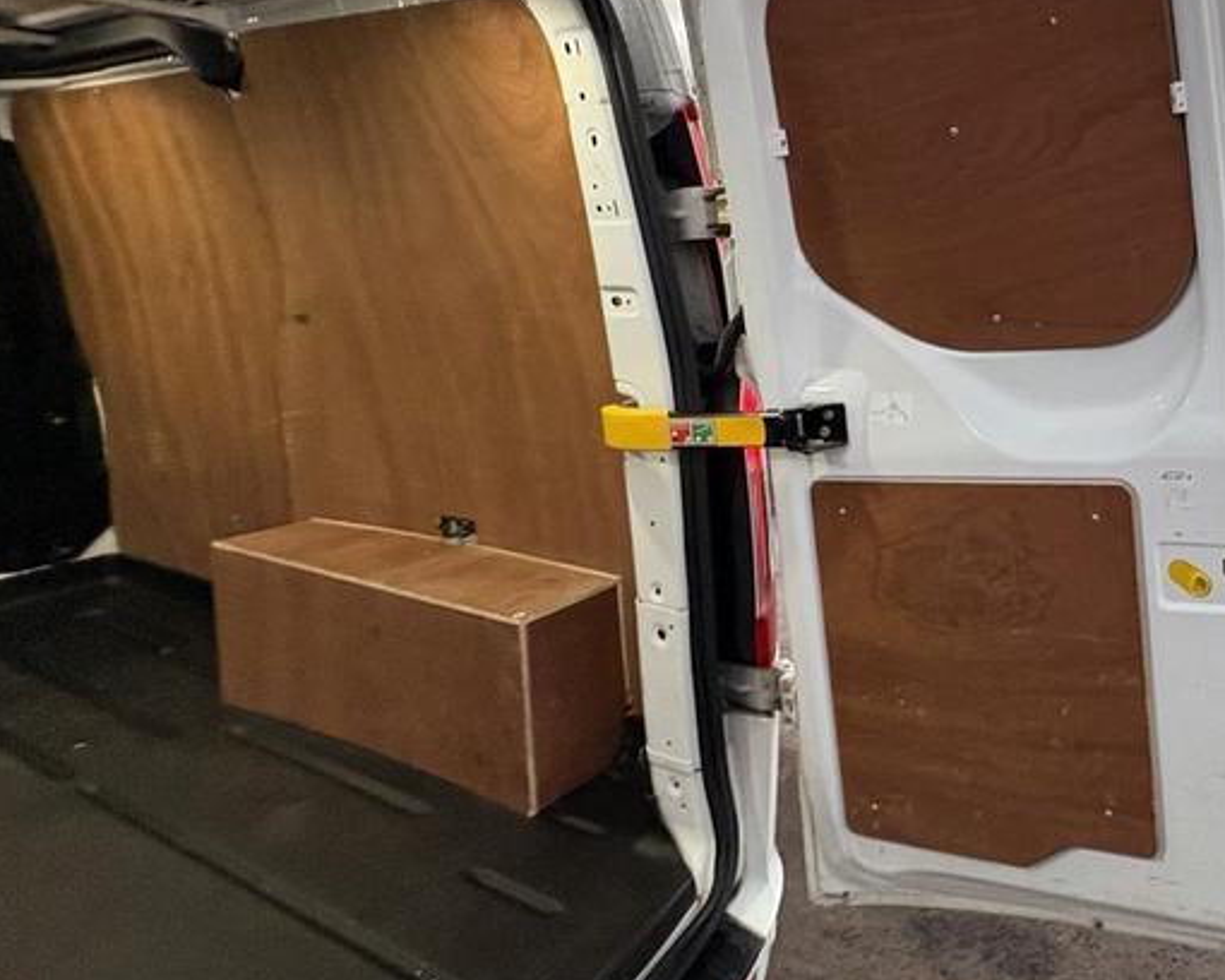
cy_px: 353
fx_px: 870
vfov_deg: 57.9
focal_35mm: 24
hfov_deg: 61.6
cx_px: 1054
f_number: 2.2
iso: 320
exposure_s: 1/60
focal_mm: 2.22
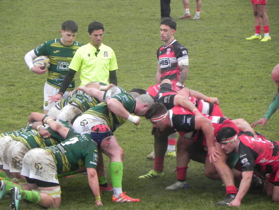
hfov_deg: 6.8
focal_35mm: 291
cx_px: 140
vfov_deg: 5.1
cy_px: 105
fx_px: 2345
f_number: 4.5
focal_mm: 51.8
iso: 160
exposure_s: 1/79.3
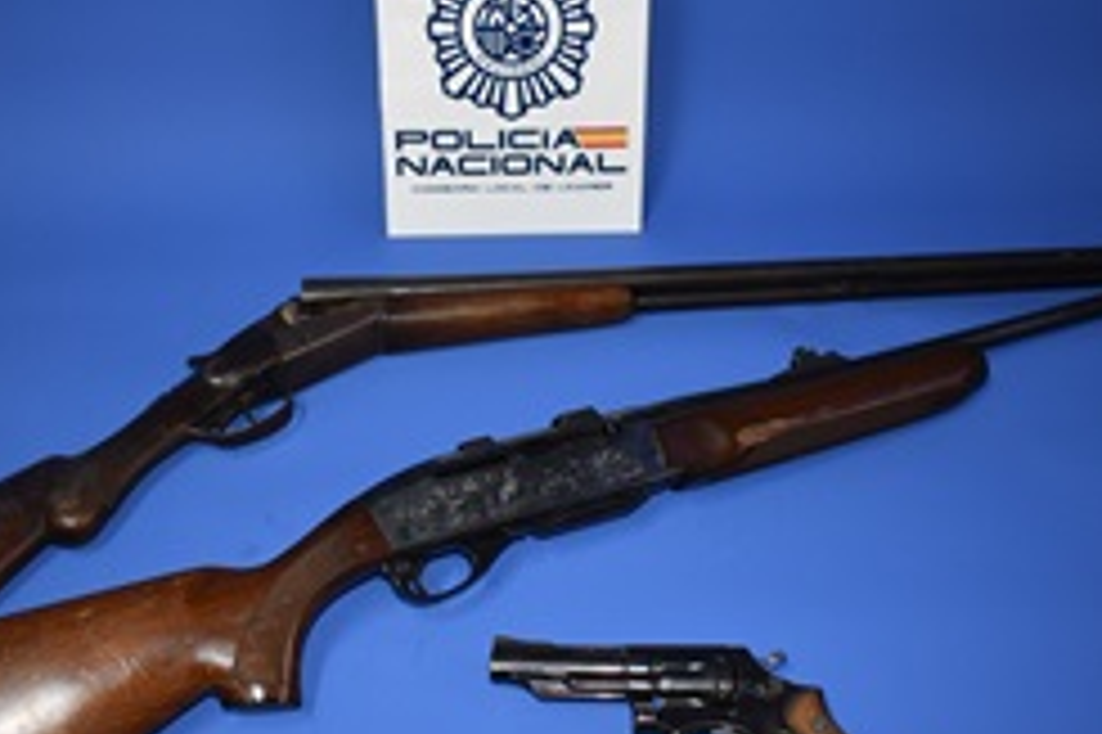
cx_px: 517
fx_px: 1438
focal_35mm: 47
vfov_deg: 28.6
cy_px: 356
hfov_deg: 41.9
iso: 900
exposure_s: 1/125
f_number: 3.5
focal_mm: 20
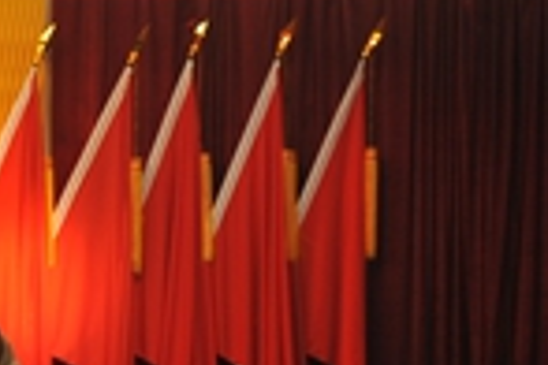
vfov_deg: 8.6
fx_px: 2420
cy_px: 337
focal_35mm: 159
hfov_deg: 12.0
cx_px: -391
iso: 640
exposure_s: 1/20
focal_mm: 44
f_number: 3.2
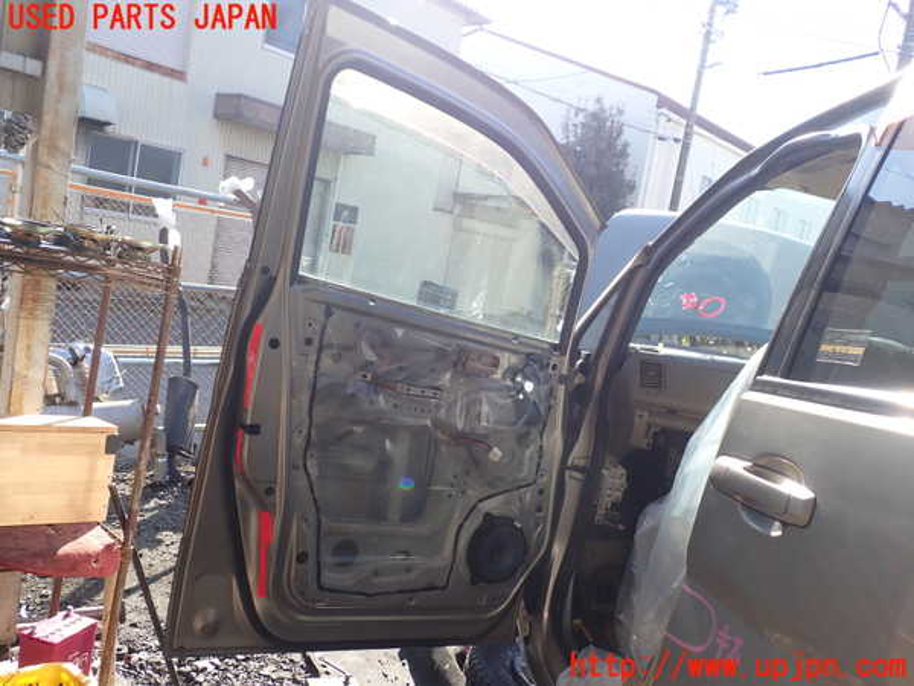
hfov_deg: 60.0
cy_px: 343
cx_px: 457
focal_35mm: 30
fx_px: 792
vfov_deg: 46.8
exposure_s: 1/320
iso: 100
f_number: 3.2
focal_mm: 5.4
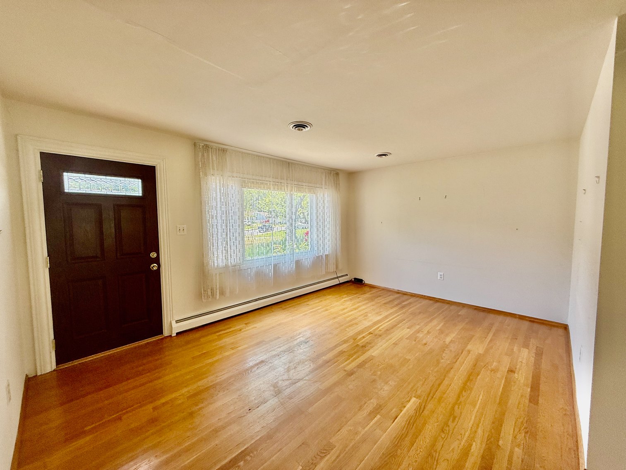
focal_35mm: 14
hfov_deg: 102.1
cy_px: 235
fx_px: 253
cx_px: 313
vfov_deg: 85.7
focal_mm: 2.22
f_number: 2.2
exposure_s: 1/121
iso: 64
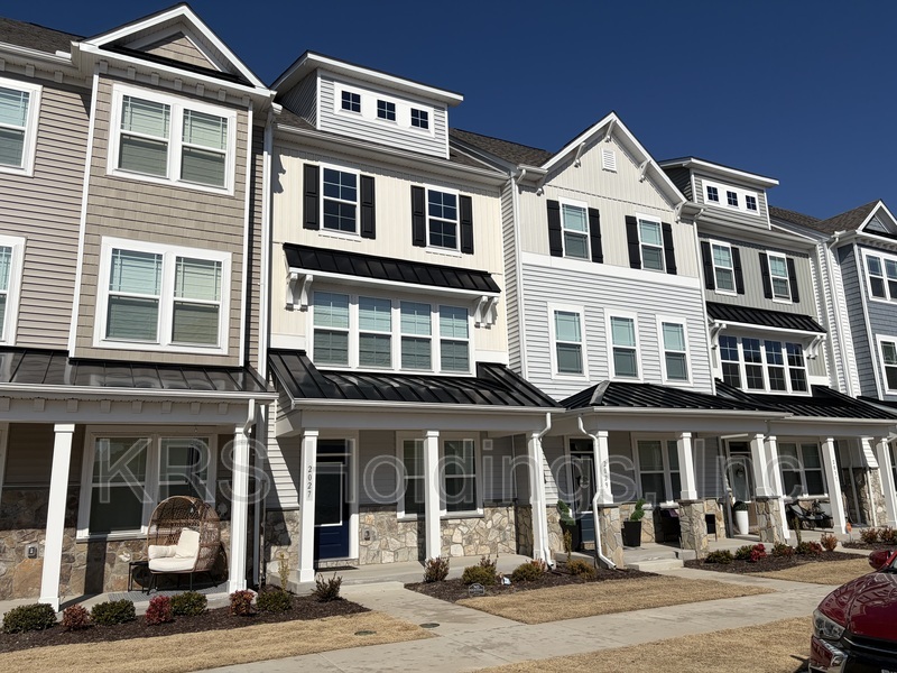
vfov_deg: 53.1
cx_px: 448
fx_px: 674
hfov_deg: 67.3
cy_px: 336
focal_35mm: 26
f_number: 1.6
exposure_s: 1/11905
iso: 50
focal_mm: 5.96
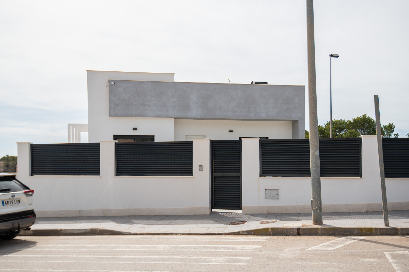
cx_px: 204
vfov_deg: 37.9
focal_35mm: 35
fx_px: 398
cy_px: 136
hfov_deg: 54.4
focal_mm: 35
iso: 80
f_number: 6.3
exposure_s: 1/320
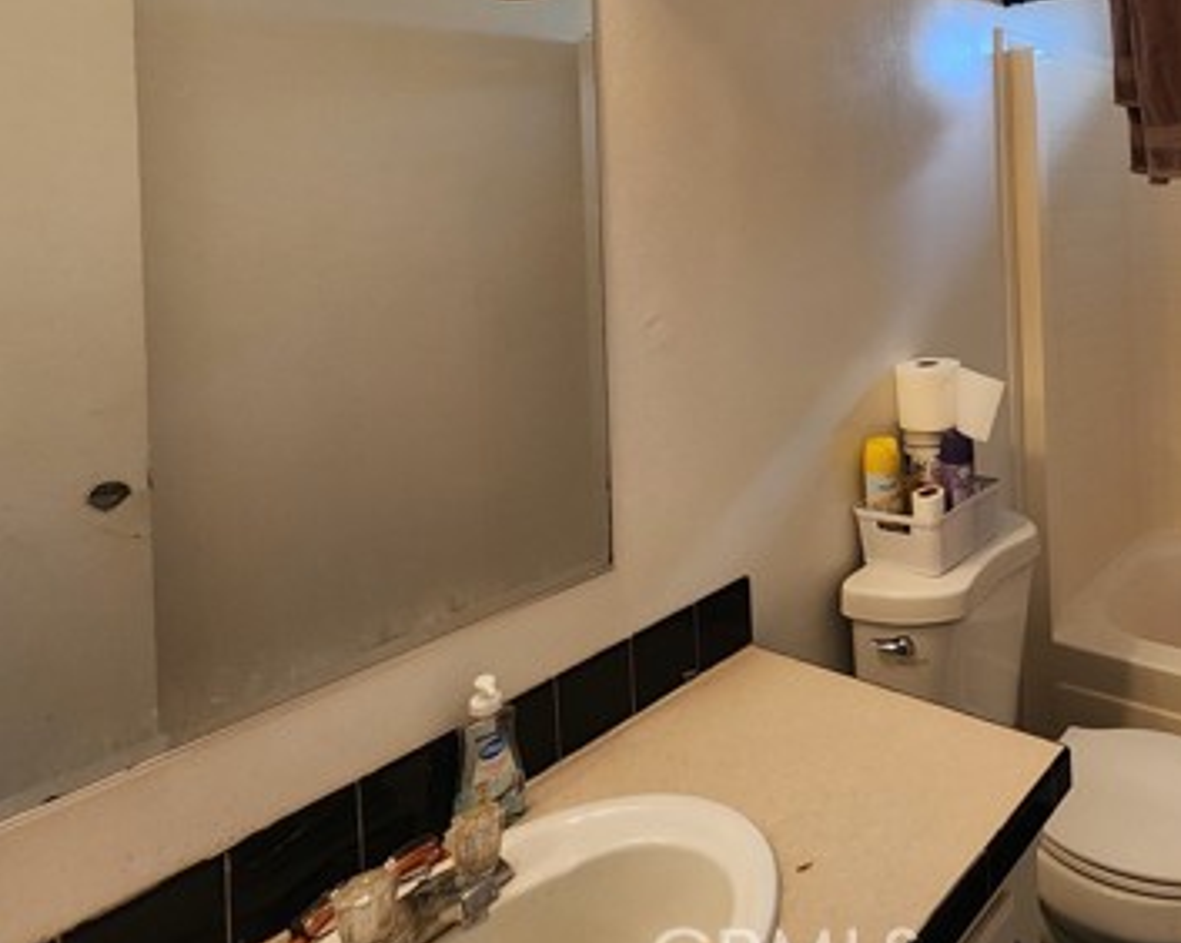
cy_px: 204
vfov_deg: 56.9
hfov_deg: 63.4
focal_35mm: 23
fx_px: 803
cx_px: 1014
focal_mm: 2.2
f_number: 2.2
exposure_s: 1/60
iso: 250
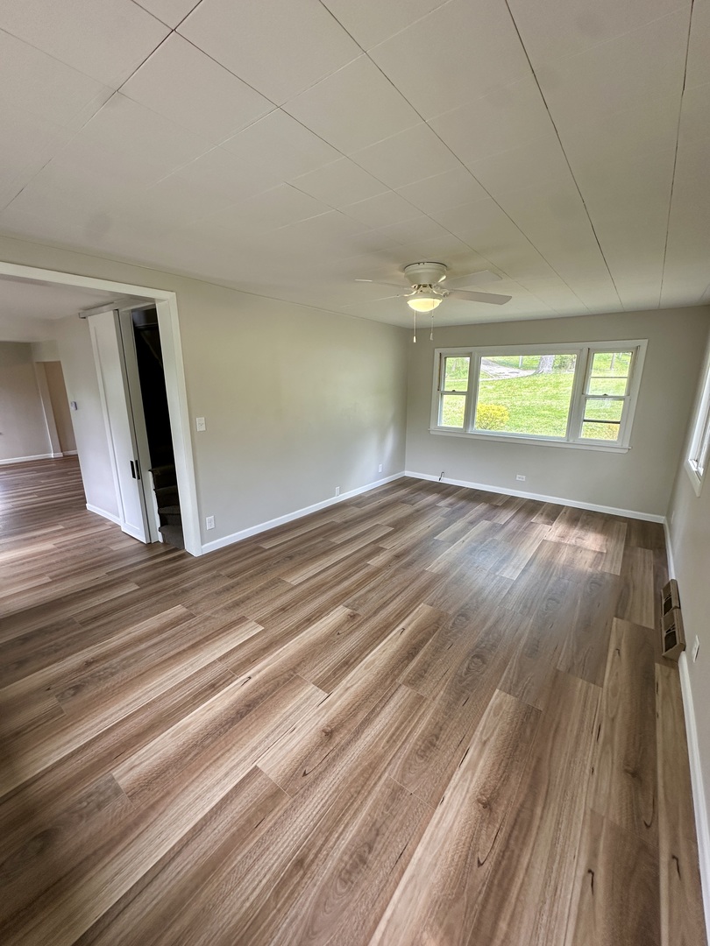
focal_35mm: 14
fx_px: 383
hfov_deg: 85.7
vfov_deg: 102.1
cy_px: 473
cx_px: 355
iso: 100
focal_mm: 2.22
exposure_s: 1/99
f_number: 2.2
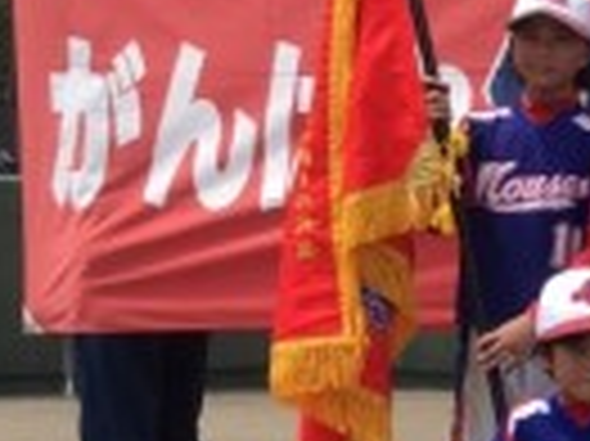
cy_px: 220
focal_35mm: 133
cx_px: 1216
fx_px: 2265
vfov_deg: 11.1
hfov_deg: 12.8
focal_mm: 4.15
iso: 25
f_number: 2.2
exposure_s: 1/1304
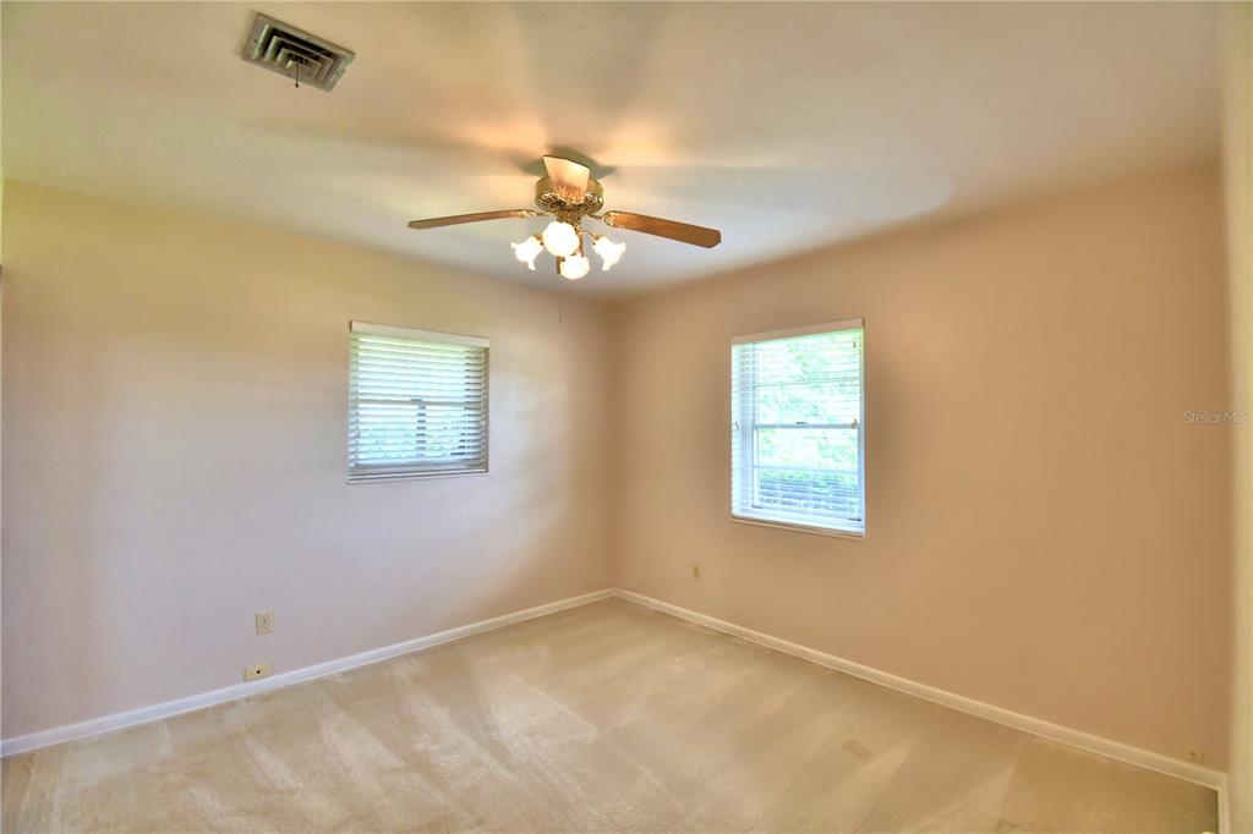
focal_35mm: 15
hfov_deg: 100.4
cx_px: 626
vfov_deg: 77.3
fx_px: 522
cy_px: 417
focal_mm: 10
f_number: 4.5
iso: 400
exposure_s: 1/60
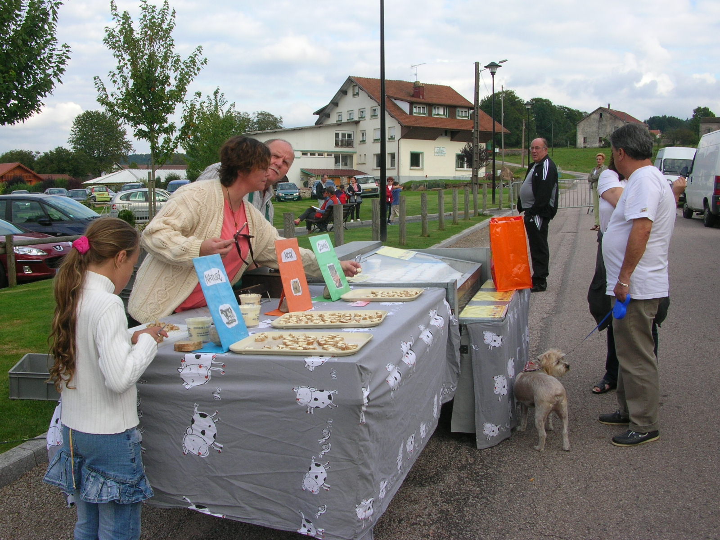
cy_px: 270
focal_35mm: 35
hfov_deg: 52.6
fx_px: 728
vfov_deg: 40.7
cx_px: 360
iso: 50
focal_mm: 5.8
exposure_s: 1/128
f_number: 5.6
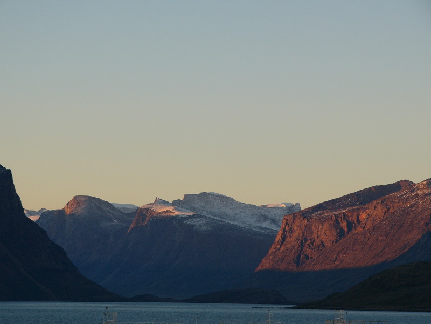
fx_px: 2005
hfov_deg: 12.3
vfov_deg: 9.2
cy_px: 162
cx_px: 216
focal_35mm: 161
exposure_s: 1/125
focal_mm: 26.8
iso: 50
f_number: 4
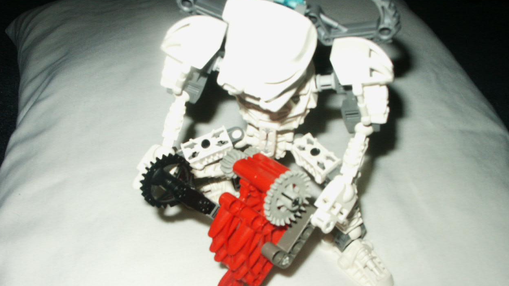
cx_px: 254
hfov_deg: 51.6
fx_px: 526
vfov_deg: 30.2
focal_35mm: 39
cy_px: 189
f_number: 6.7
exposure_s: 1/45
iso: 200
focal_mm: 7.18
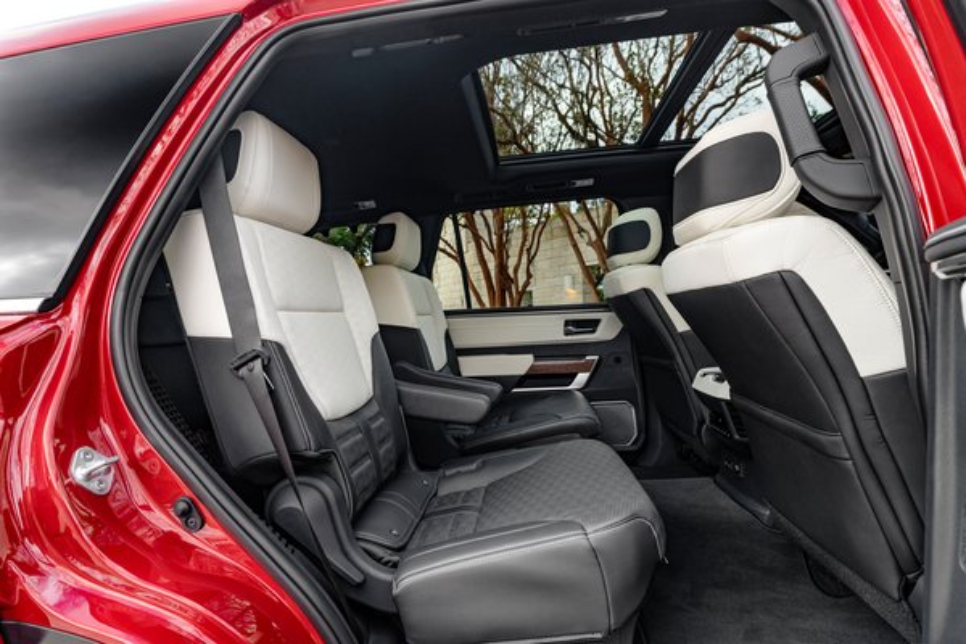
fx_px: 510
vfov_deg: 64.6
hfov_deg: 86.9
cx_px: 483
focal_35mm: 19
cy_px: 322
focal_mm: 19
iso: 400
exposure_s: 1/25
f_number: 5.6
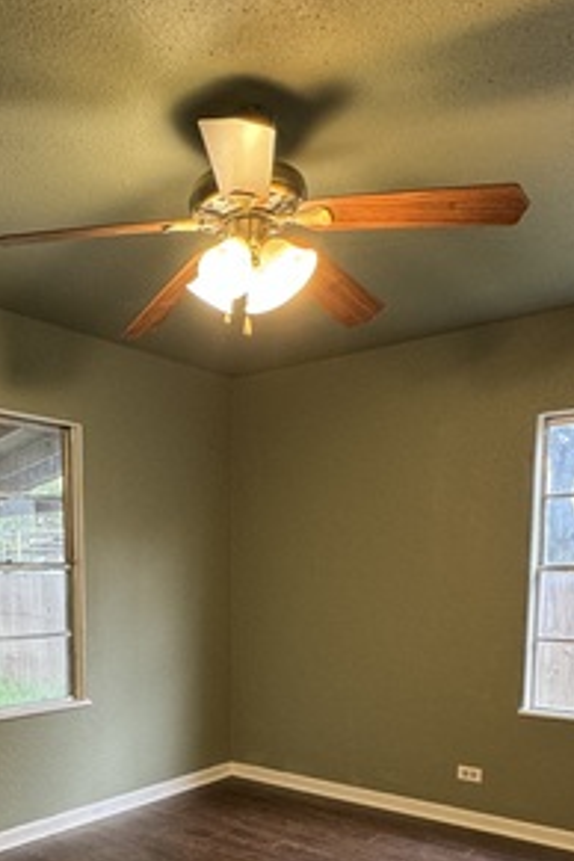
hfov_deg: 39.9
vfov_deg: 55.7
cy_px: 651
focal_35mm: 32
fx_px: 765
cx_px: 139
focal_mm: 2.22
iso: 200
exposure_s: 1/60
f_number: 2.2
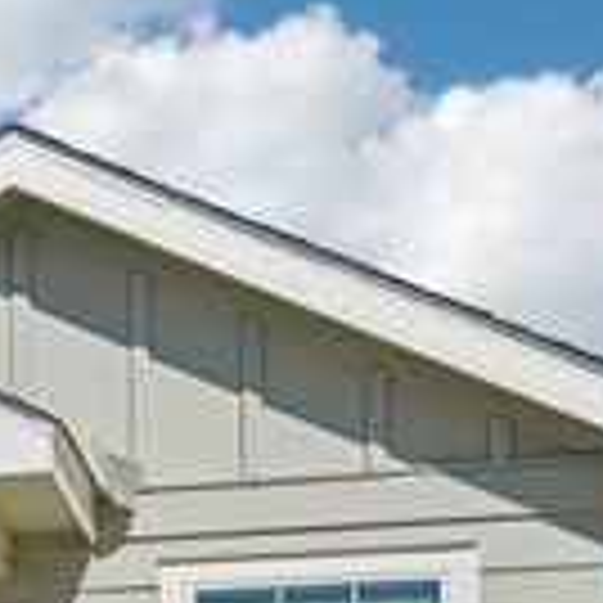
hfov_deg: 15.2
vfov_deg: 15.5
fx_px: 2128
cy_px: 738
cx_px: -225
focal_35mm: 108
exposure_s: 1/1500
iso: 200
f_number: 8
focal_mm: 34
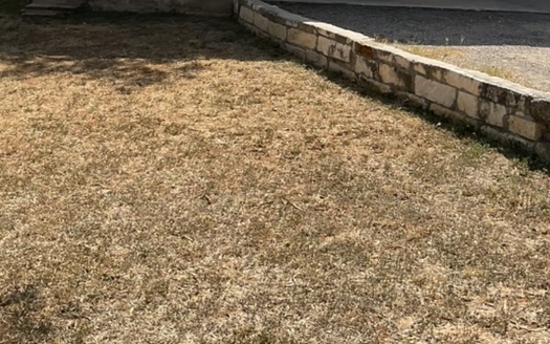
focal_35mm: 60
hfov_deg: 33.6
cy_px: -73
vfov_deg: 20.2
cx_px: 386
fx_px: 899
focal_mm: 3
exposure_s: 1/1786
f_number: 1.8
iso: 16
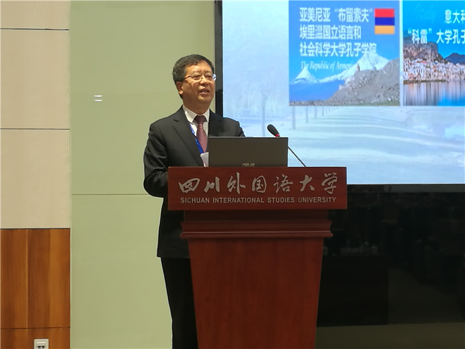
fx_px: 1290
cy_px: 174
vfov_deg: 15.4
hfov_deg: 20.4
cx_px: 232
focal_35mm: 96
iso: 100
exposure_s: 1/30
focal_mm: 4.04
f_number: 2
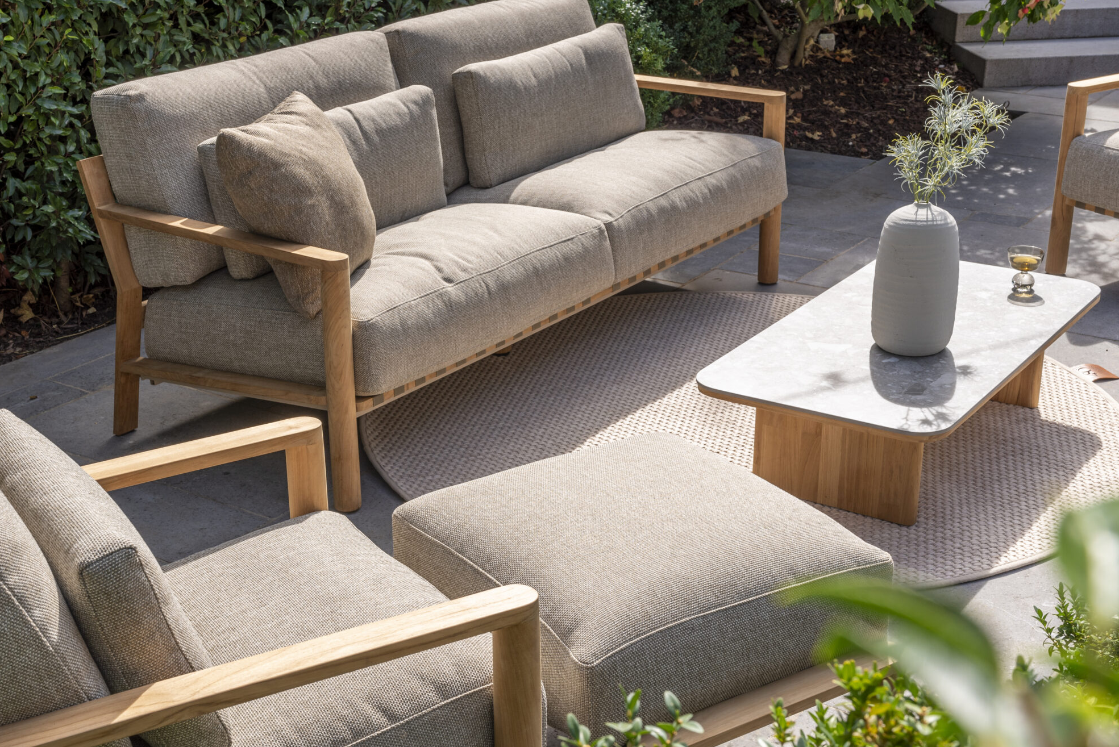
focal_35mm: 52
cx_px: 457
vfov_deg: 26.0
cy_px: 429
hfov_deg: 38.0
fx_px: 1617
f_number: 9
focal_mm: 40
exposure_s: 1/100
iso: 100
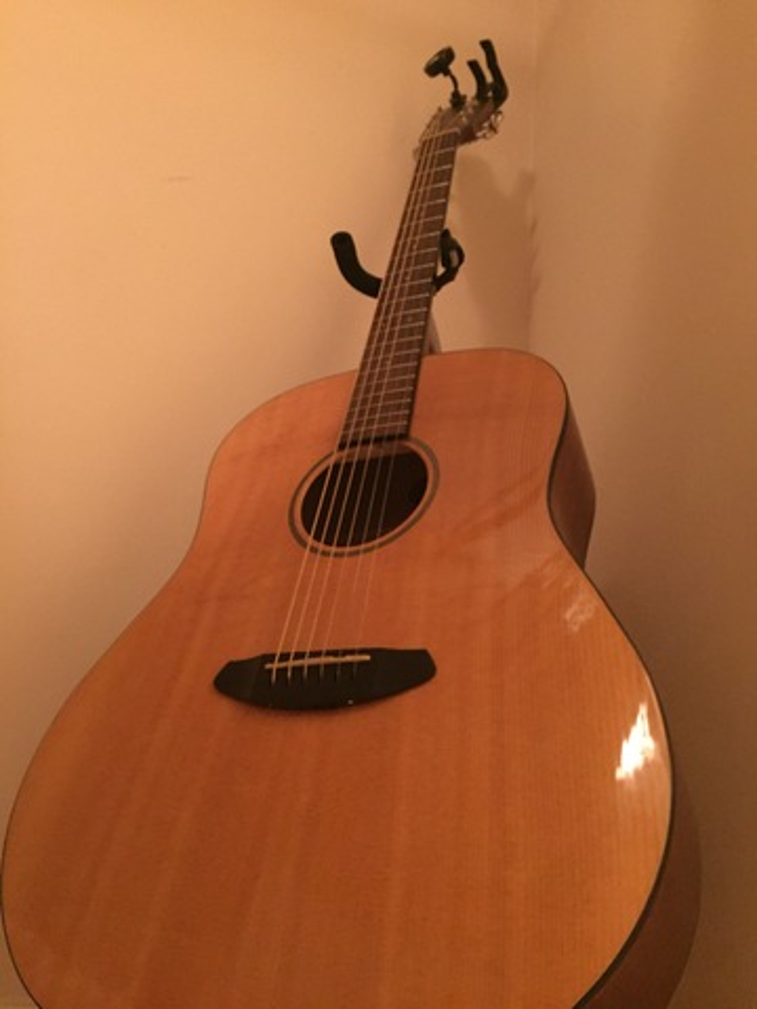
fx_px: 846
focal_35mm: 29
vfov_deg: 61.7
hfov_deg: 48.2
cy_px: 504
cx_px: 378
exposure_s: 1/15
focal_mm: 4.15
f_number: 2.2
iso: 800
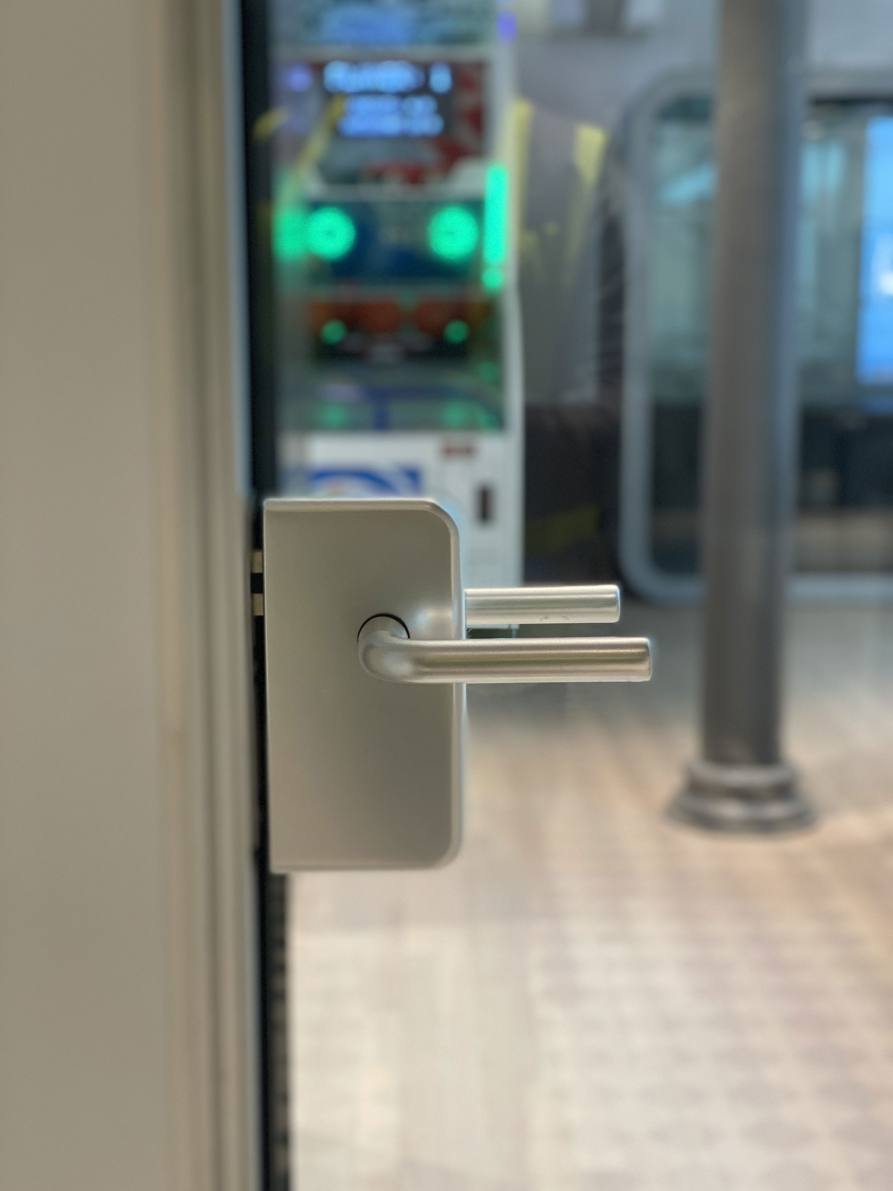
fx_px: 1789
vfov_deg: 36.8
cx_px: 446
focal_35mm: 52
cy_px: 596
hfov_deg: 28.0
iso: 250
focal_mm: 6
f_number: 2
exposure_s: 1/100
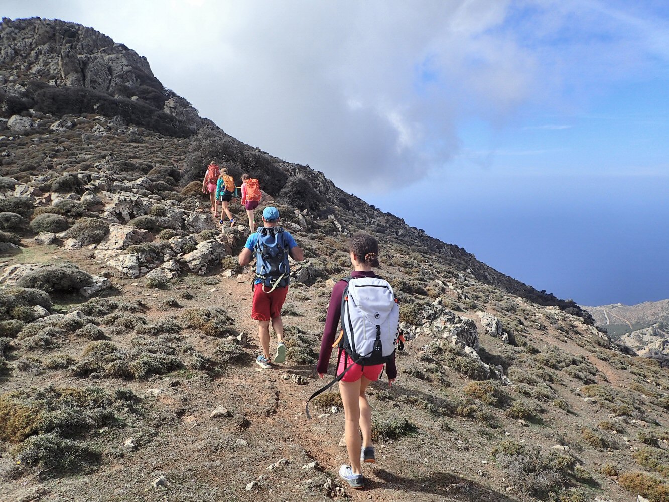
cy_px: 251
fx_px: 483
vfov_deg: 54.9
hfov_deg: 69.4
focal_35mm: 25
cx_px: 334
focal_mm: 4.5
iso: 100
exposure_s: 1/200
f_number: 8
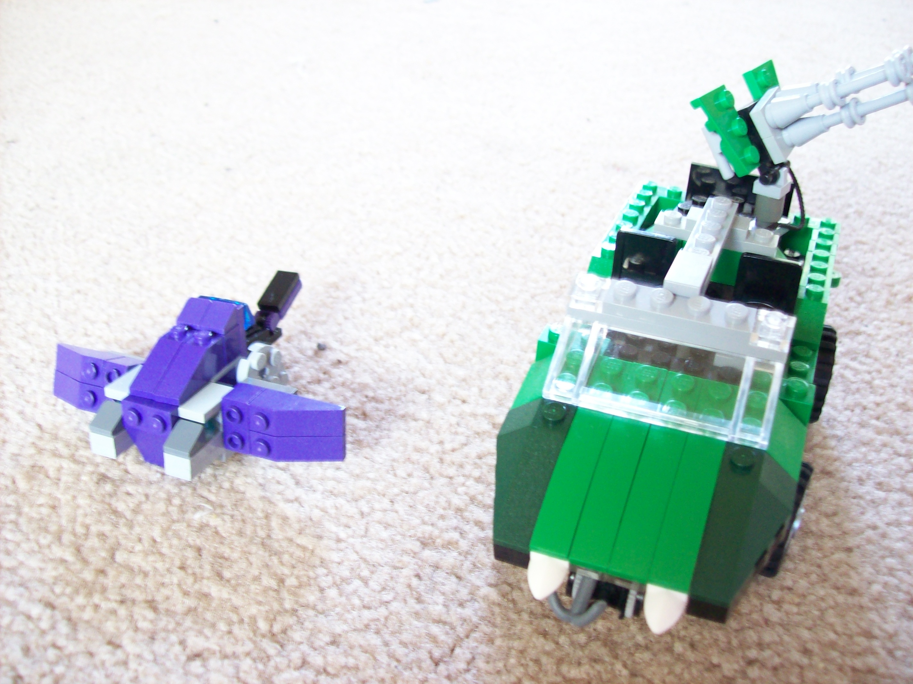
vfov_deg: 39.6
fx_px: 949
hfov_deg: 51.4
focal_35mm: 36
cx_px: 456
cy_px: 342
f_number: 2.7
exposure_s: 1/4
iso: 170
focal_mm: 6
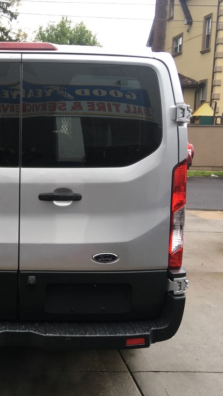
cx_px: 11
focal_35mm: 44
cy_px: 204
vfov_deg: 46.4
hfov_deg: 26.0
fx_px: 462
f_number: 2.2
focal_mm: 4.15
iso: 25
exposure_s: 1/122
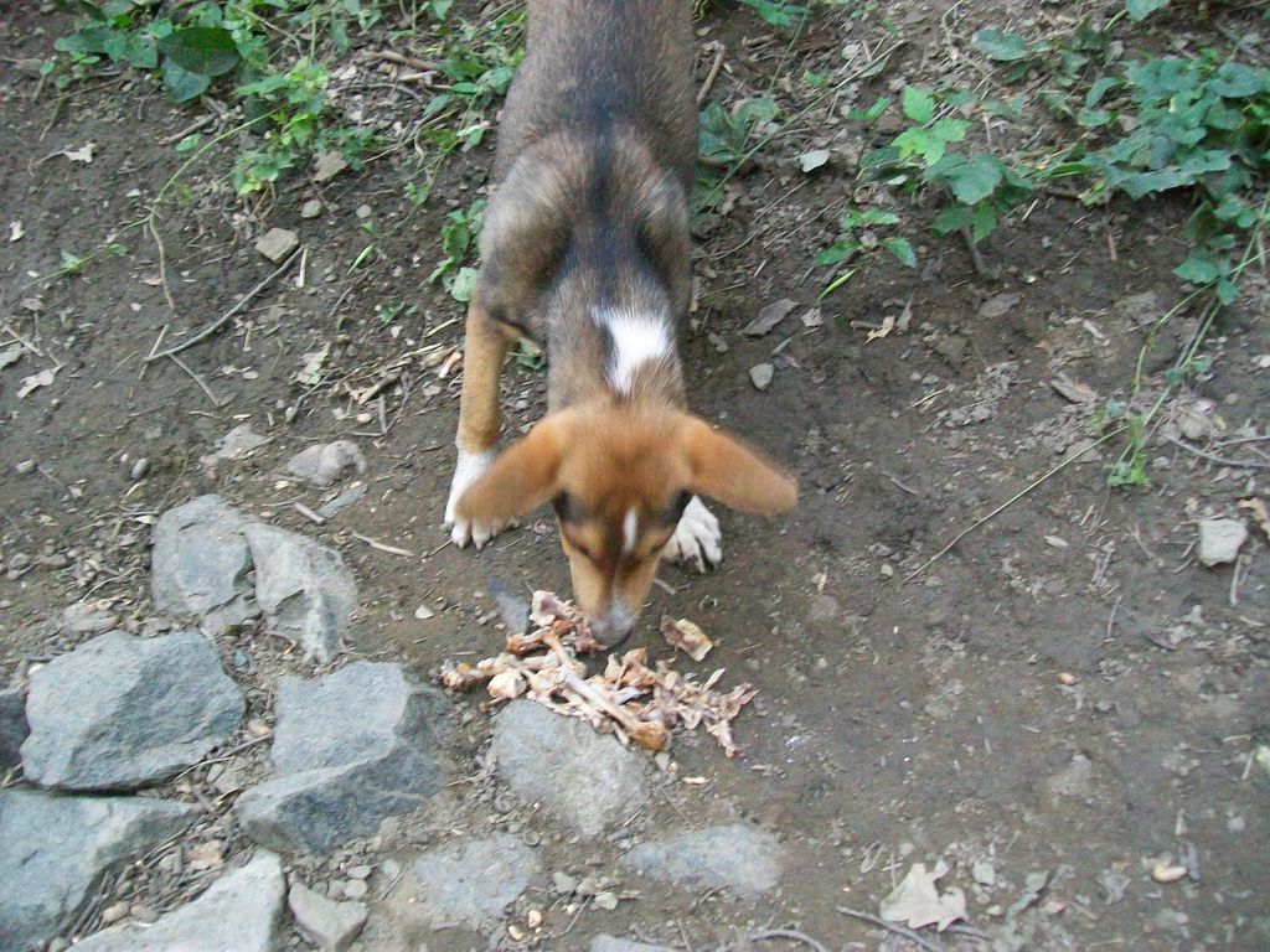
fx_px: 1247
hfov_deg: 54.0
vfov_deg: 41.8
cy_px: 476
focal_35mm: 34
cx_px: 635
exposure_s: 1/13
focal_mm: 6.1
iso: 400
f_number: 2.7
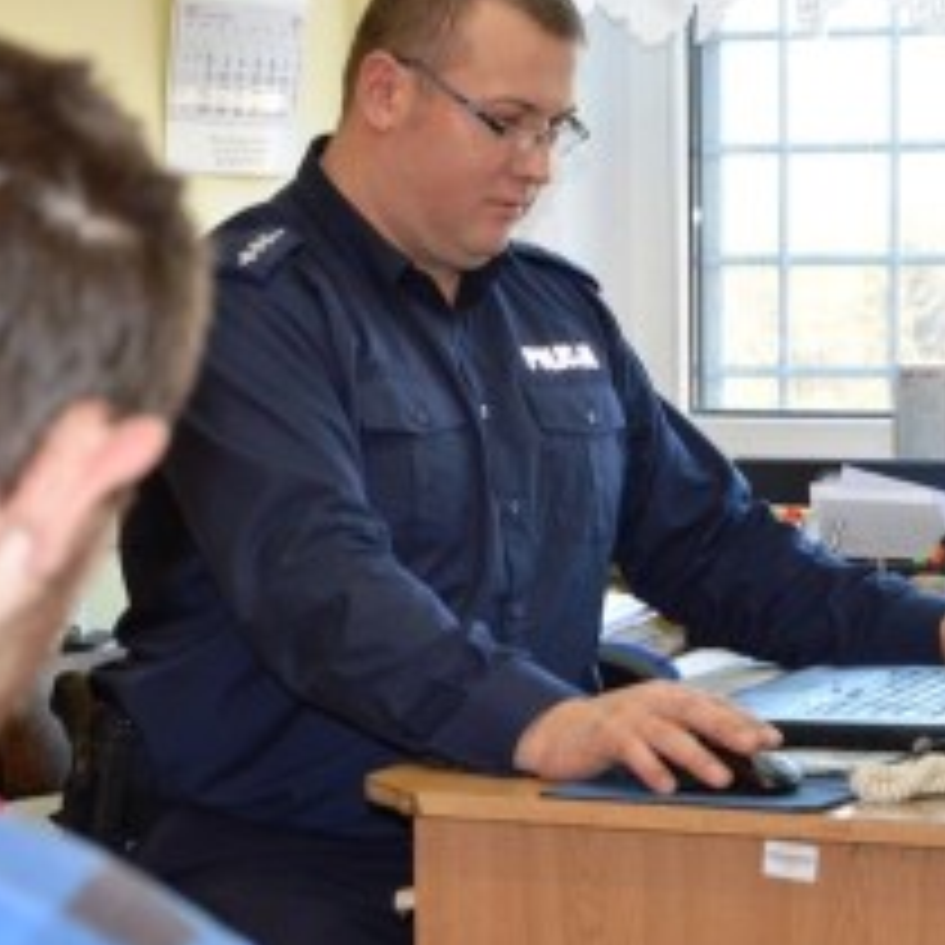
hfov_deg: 17.0
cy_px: 403
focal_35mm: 102
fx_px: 3150
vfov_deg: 17.1
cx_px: 288
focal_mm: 42
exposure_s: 1/60
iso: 560
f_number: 4.8
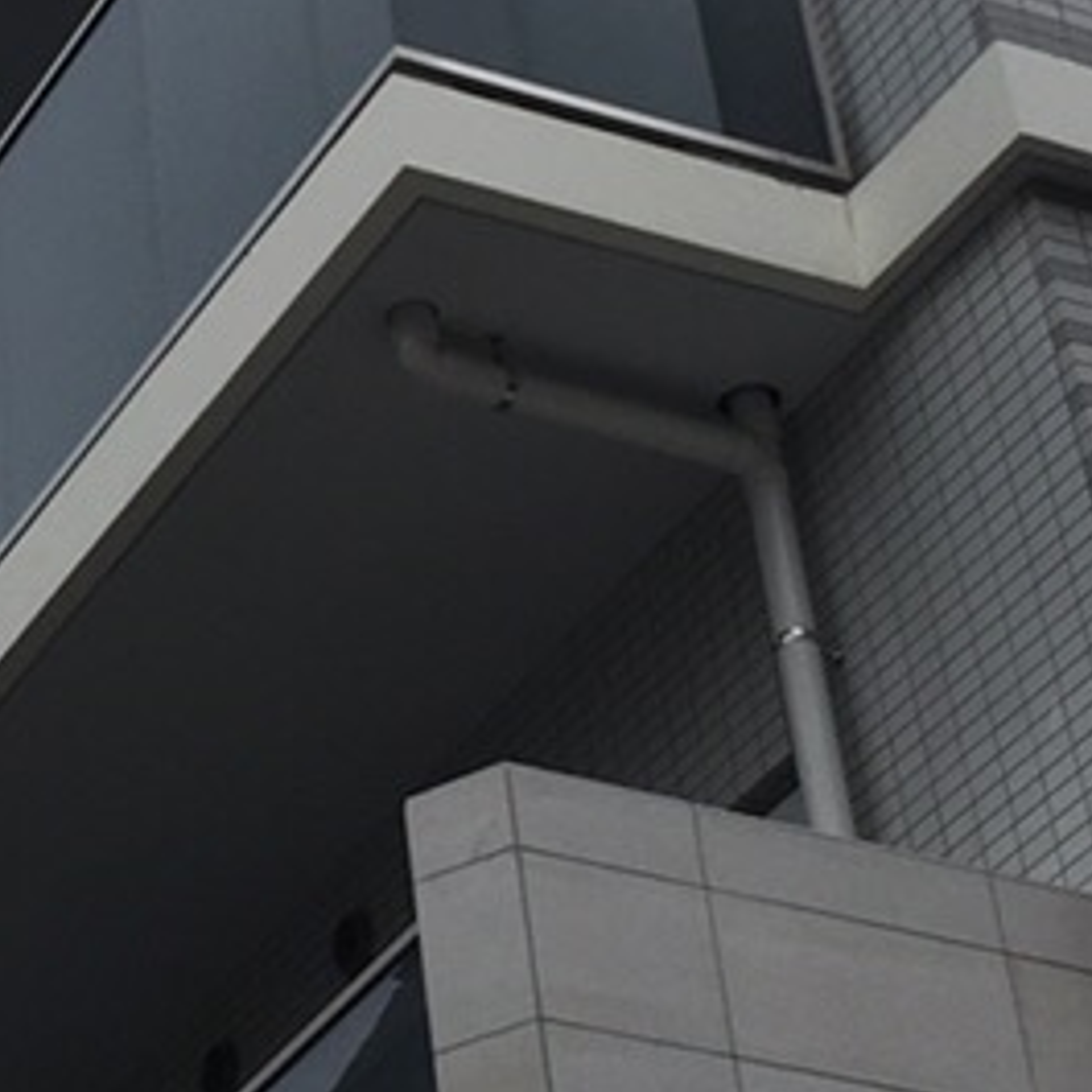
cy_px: 210
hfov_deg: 14.8
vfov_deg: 14.9
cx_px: 70
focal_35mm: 116
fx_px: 4140
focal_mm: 4.15
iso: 25
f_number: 2.2
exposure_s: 1/1570
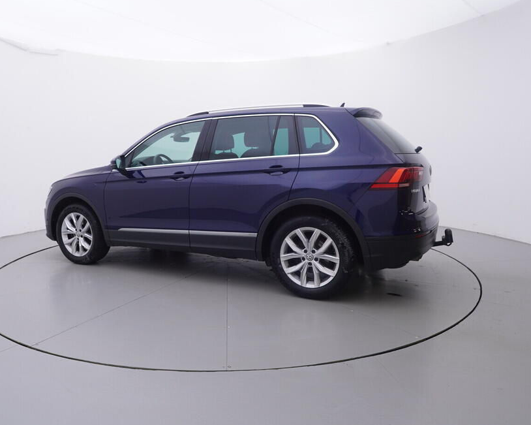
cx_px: 228
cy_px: 204
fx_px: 418
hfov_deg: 64.6
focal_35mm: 27
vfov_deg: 53.9
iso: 200
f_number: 5
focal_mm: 15
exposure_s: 1/80
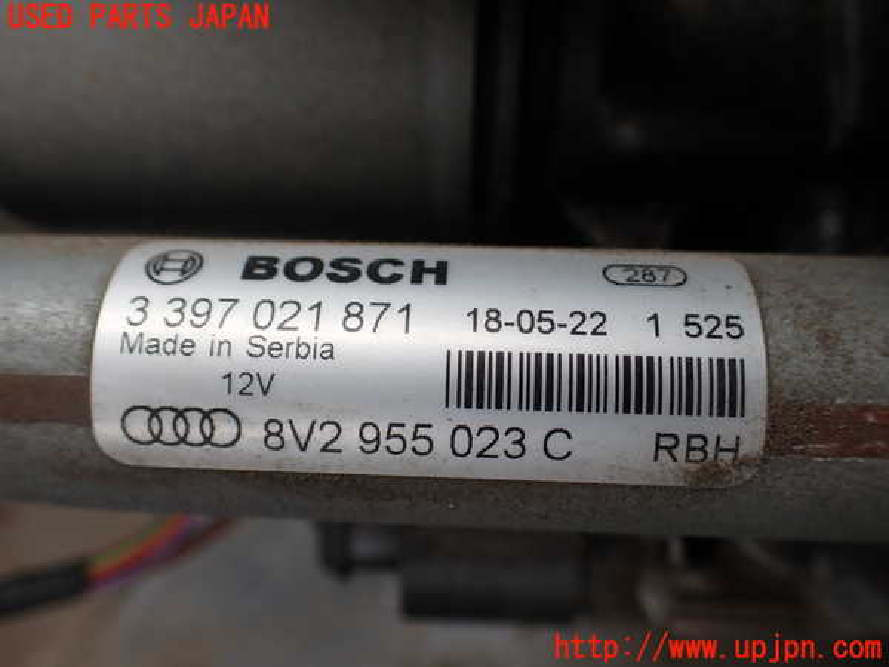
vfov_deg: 46.8
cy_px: 334
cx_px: 444
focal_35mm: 30
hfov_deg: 60.0
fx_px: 770
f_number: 2.3
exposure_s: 1/200
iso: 100
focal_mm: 5.4
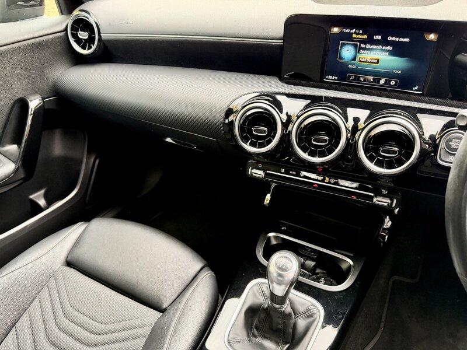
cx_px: 234
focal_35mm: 24
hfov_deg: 71.6
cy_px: 175
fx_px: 324
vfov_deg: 56.8
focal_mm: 6.76
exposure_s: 1/60
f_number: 1.78
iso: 400
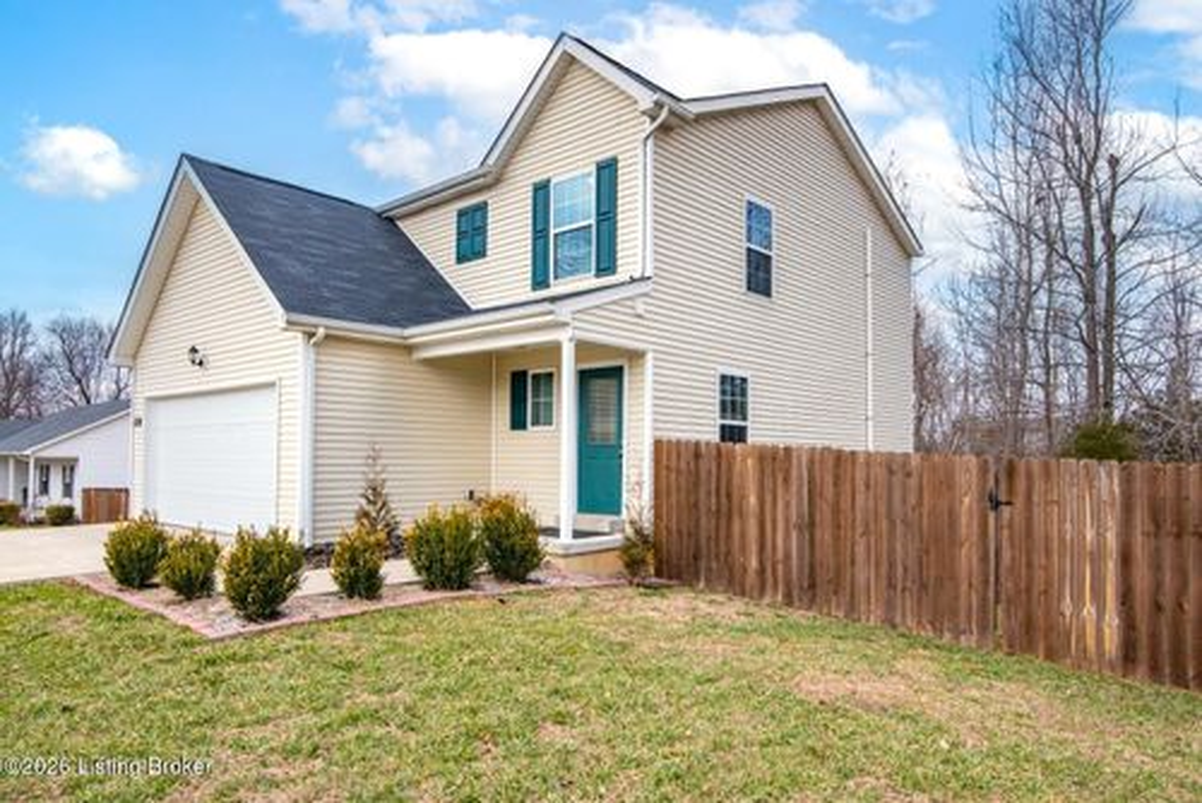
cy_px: 402
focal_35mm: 23
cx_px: 601
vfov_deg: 55.2
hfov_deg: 76.1
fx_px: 768
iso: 250
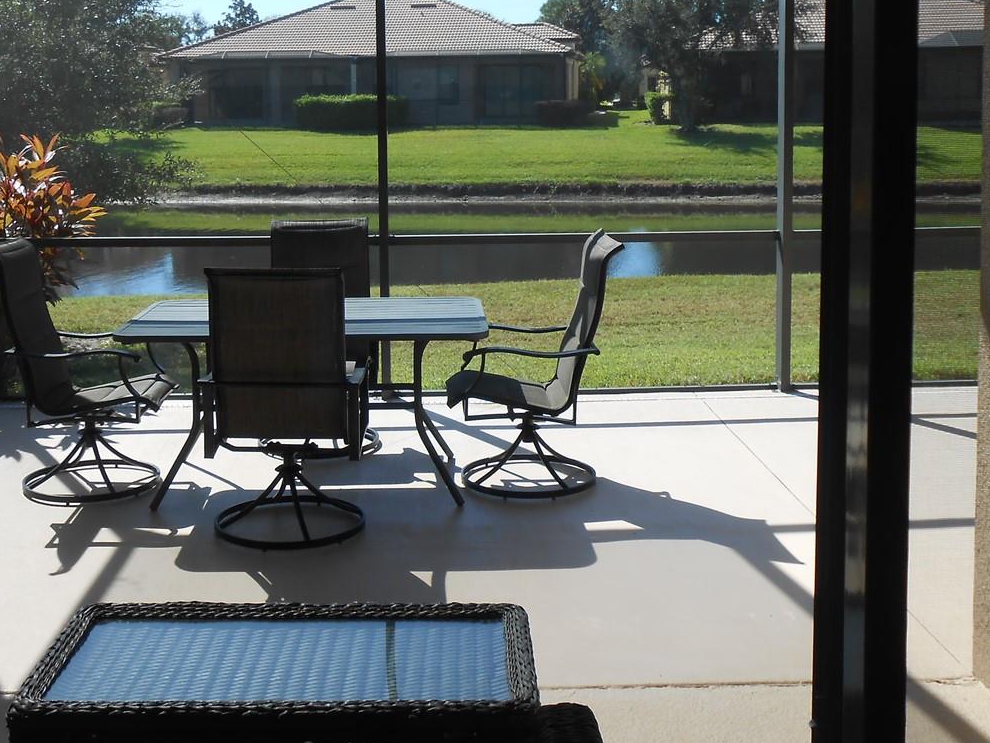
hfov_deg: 44.6
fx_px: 1201
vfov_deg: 33.7
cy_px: 196
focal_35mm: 42
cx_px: 420
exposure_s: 1/320
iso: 80
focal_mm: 4.6
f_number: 3.5
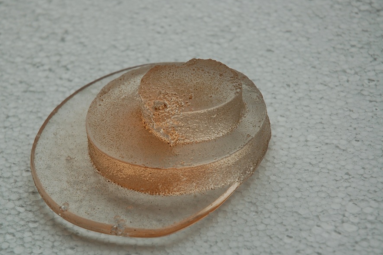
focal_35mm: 119
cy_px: 143
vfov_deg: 11.5
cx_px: 168
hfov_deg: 17.2
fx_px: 1265
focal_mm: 70
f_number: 6.3
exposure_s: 1/640
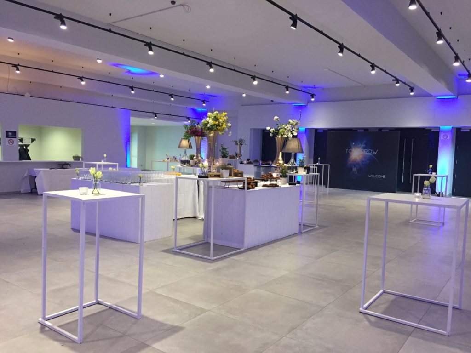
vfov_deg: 48.2
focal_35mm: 29
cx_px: 236
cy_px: 176
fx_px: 395
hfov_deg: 61.7
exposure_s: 1/33
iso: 200
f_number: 2.2
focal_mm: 4.15
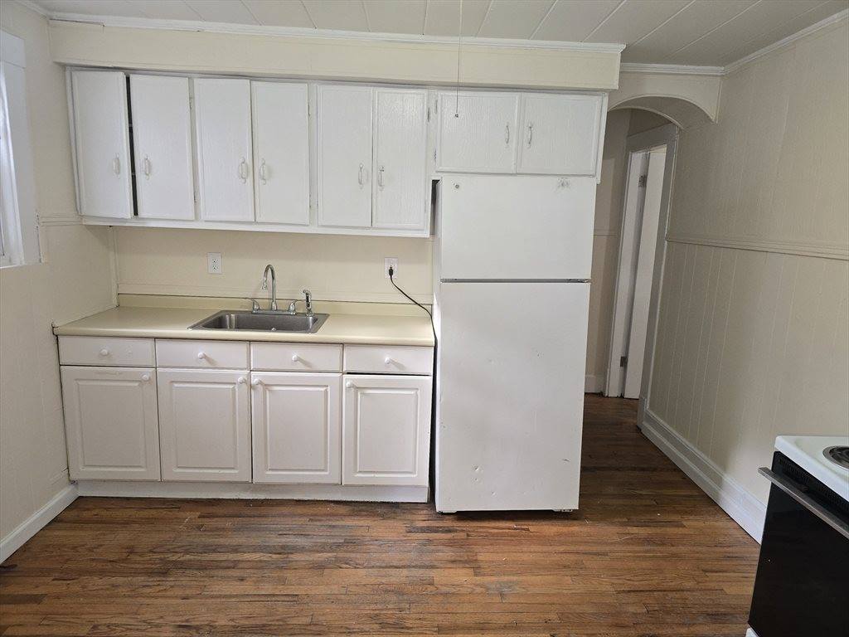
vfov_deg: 58.9
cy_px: 318
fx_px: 564
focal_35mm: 23
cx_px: 424
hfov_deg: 73.9
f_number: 1.7
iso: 125
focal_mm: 6.3
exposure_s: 1/60
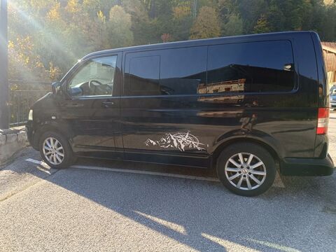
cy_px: 126
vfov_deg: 56.8
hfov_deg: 71.6
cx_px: 168
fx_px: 233
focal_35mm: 24
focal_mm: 5.59
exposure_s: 1/176
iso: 50
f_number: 1.88
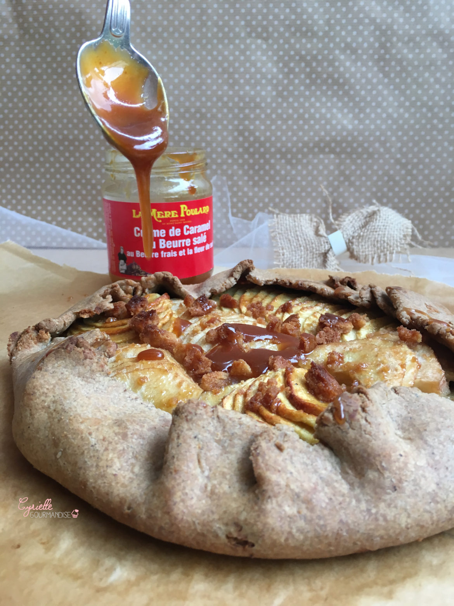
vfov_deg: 61.7
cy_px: 303
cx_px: 227
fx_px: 507
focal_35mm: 29
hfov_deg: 48.2
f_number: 2.2
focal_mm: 4.15
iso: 80
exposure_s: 1/33
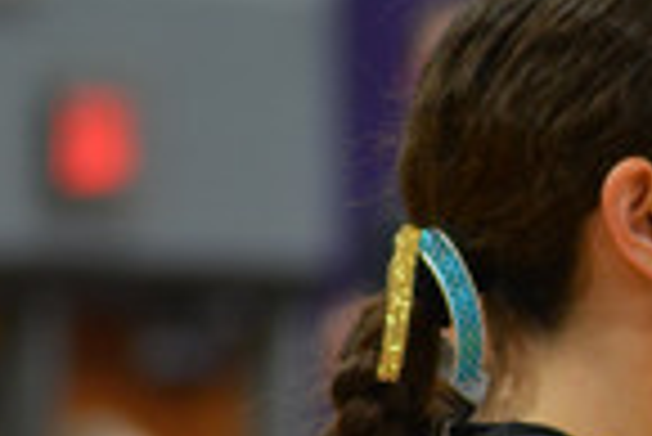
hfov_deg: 2.9
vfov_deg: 2.0
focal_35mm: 704
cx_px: 776
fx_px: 12763
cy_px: 447
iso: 1600
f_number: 4.5
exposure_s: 1/125
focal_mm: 170
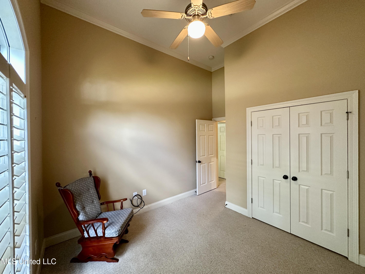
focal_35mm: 14
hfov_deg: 102.1
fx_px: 148
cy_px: 137
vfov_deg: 85.7
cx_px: 182
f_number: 2.2
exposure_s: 1/60
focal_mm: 2.22
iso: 320
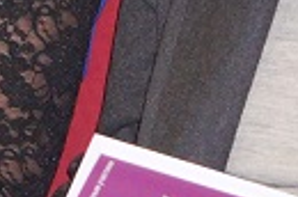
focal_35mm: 615
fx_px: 5078
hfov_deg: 3.3
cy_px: -32
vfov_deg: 2.2
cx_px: -202
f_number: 5
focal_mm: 52
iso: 1600
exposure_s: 1/100
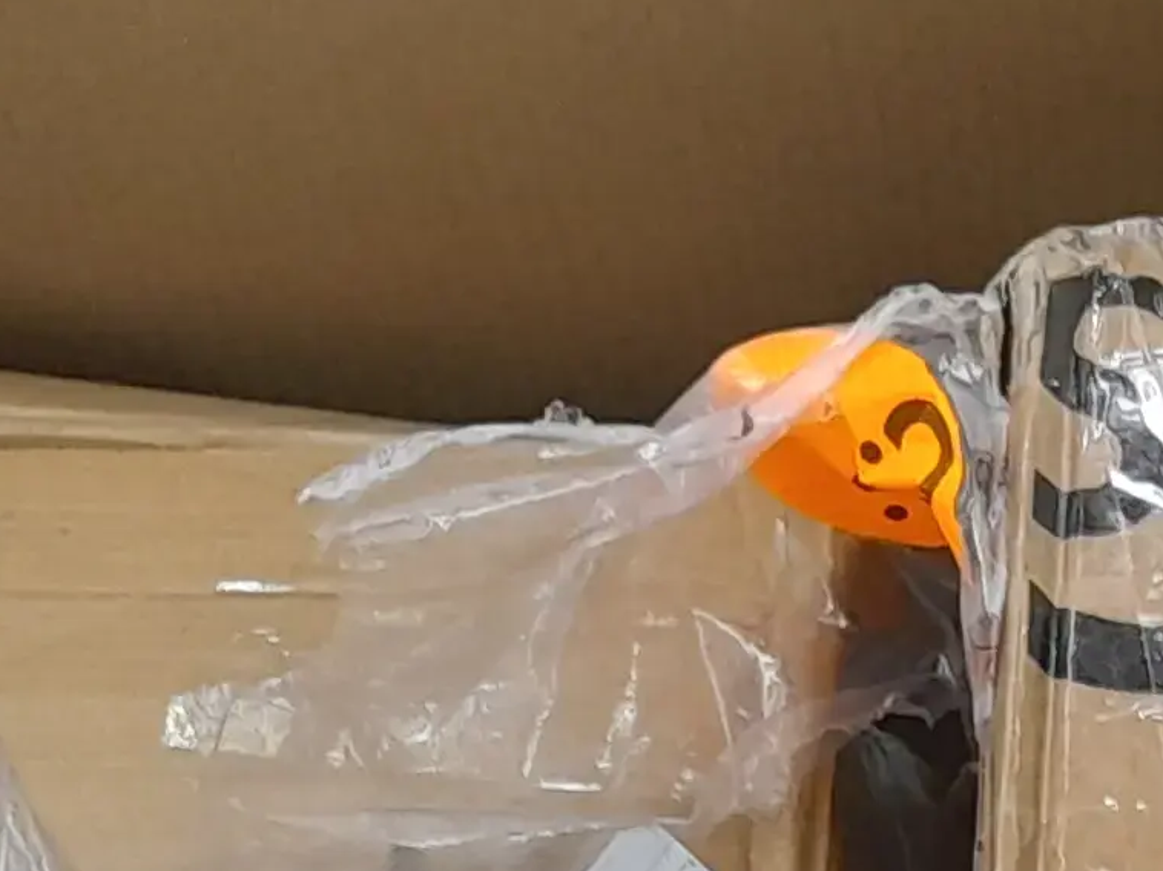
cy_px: 2064
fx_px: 4433
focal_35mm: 132
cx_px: 1281
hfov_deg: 14.6
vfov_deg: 9.9
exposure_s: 1/50
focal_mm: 4.6
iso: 125
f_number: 2
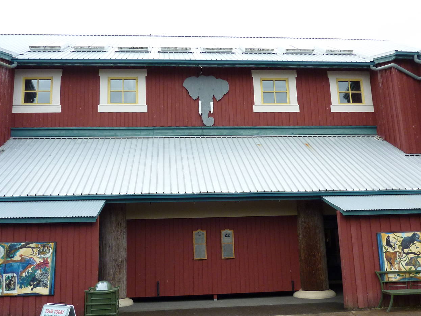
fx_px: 389
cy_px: 165
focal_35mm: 32
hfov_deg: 56.8
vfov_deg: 44.2
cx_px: 205
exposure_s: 1/500
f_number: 3.3
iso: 200
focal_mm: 4.1
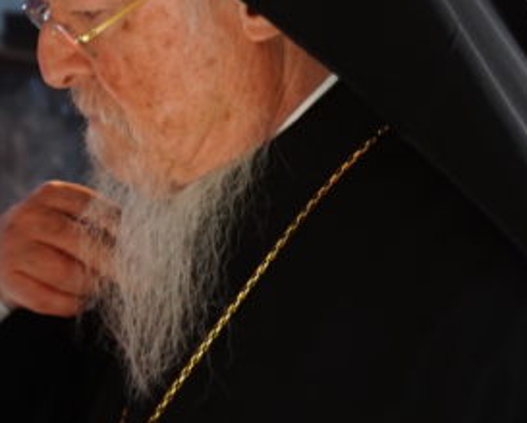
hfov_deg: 15.7
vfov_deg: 13.8
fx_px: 1702
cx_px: -342
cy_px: -53
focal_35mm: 109
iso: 2000
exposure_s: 1/60
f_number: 5
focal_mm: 31
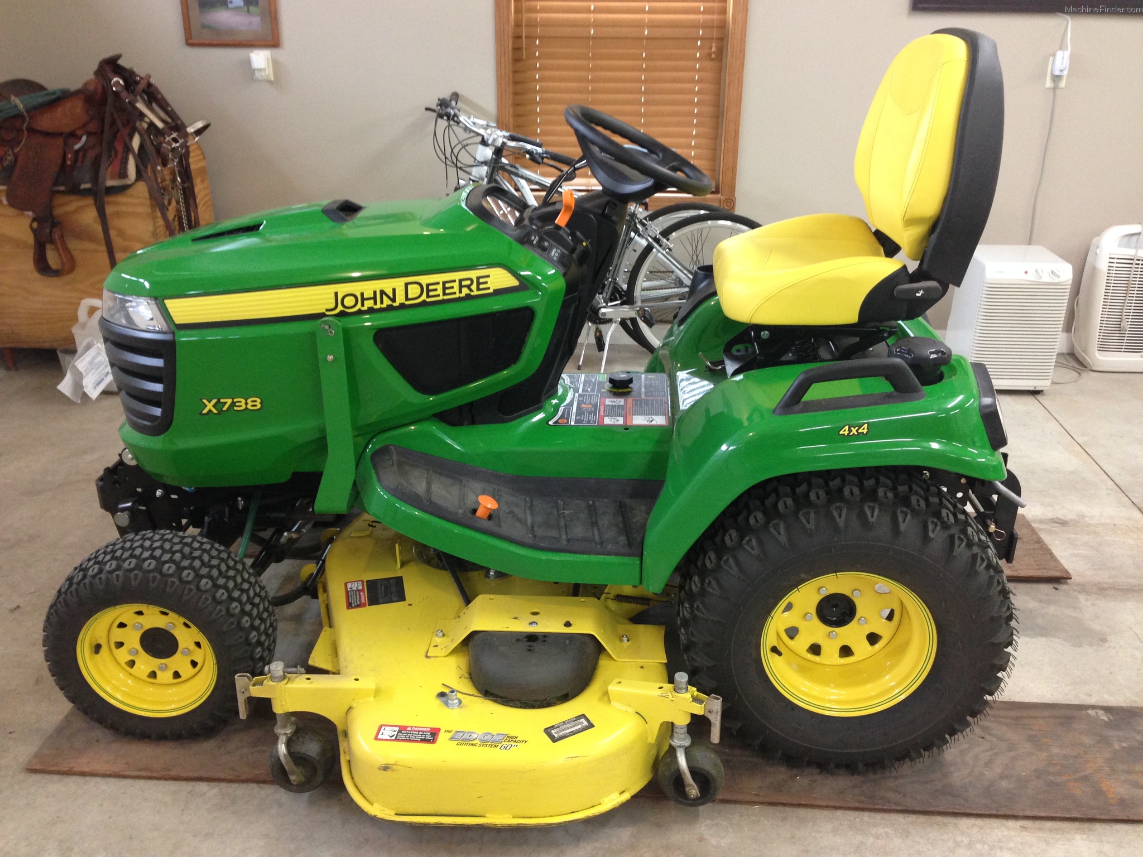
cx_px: 572
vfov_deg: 42.9
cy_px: 428
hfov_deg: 55.4
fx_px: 1090
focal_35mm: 33
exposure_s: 1/20
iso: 160
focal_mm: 4.12
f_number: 2.4
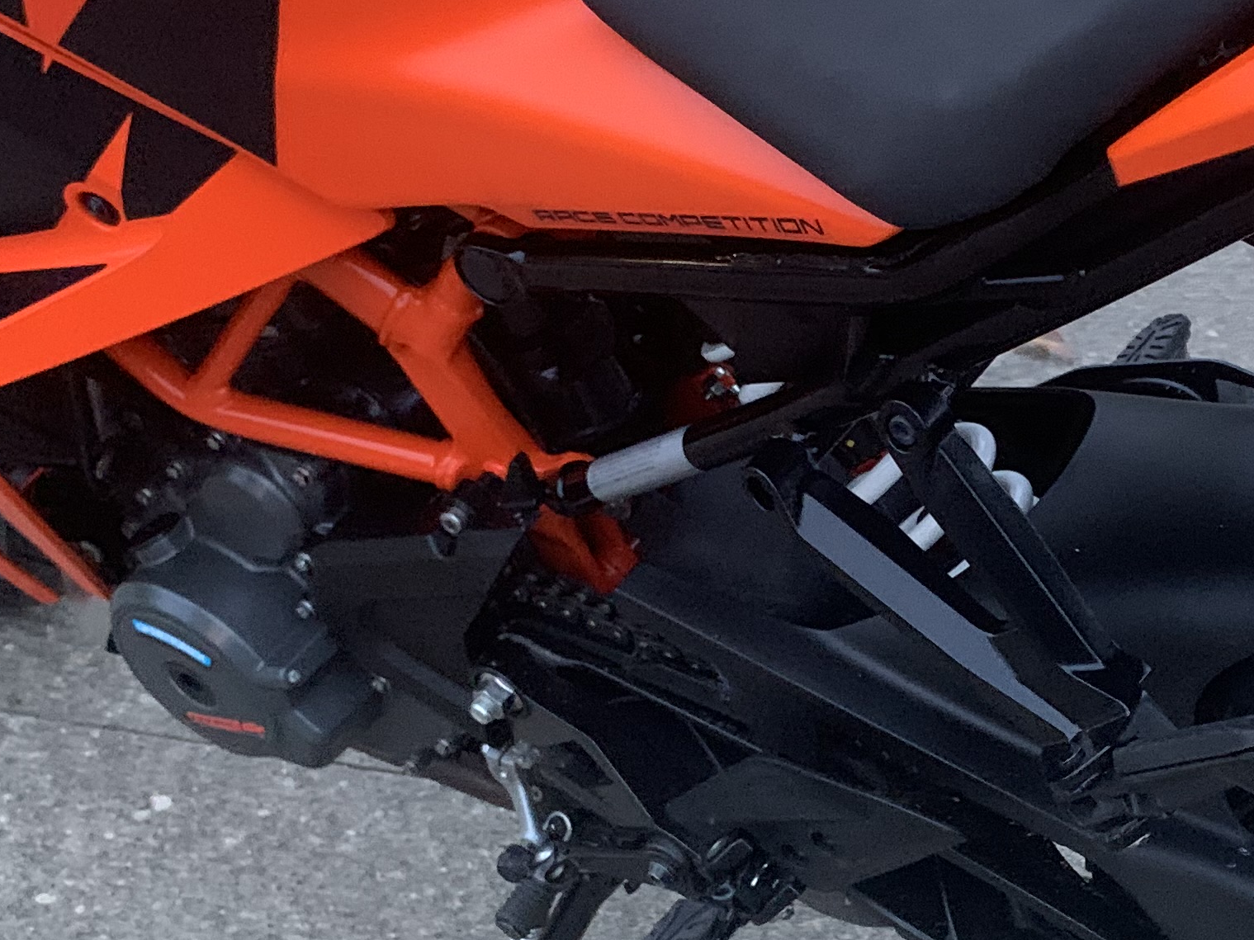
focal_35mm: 69
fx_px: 2499
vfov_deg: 21.3
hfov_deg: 27.6
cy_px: 573
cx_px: 1018
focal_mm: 4.25
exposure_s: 1/31
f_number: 1.8
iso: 400
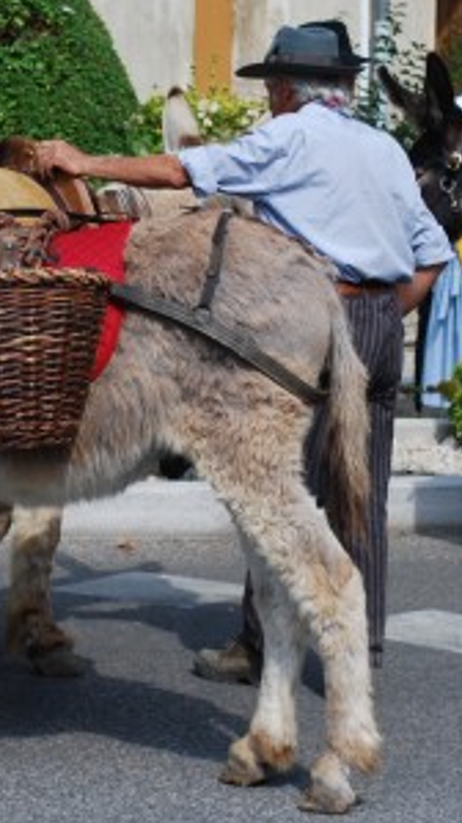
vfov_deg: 14.5
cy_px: 274
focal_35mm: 148
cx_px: 8
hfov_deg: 8.2
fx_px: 3226
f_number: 7.1
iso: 100
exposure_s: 1/200
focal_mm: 44
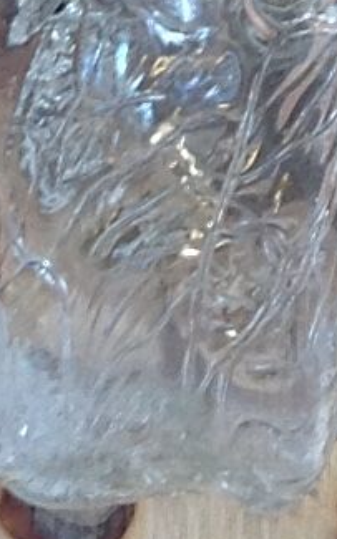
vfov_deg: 6.6
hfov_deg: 4.4
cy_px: -925
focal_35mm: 295
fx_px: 4337
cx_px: 267
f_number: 2.4
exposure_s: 1/30
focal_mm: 4.28
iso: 50
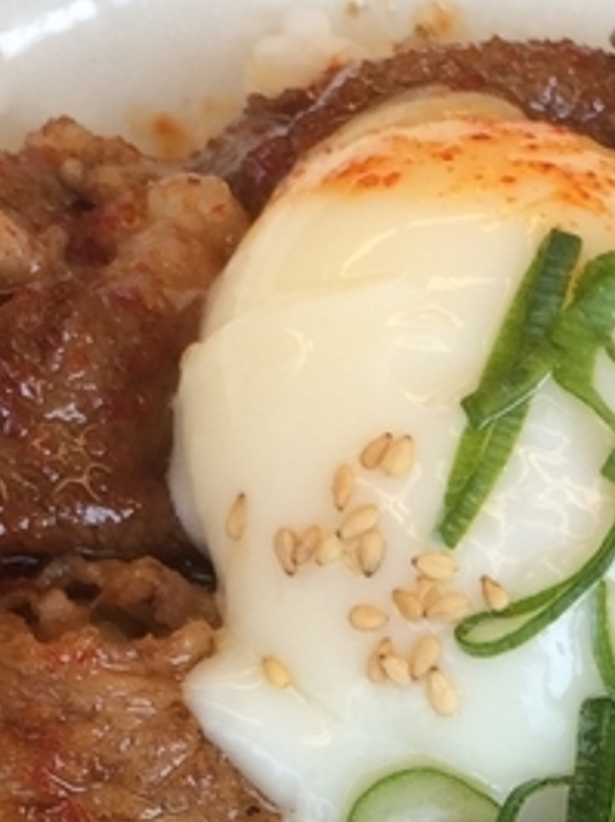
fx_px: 3108
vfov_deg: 14.4
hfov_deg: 11.2
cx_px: 621
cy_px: 1088
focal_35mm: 131
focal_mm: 4.15
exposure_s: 1/213
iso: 32
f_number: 2.2
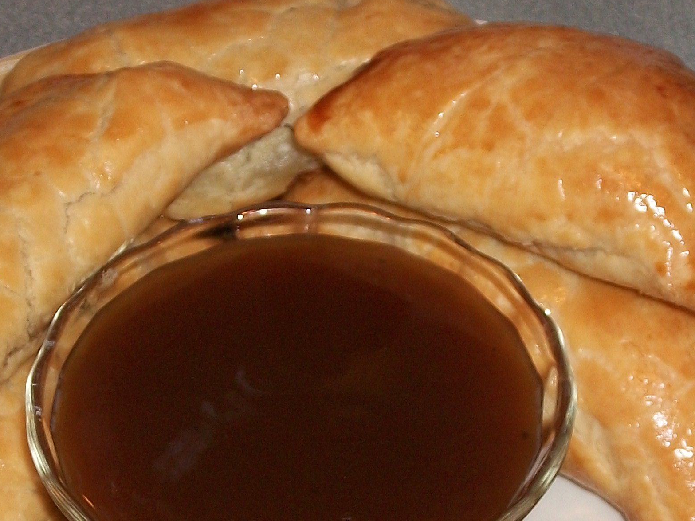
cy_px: 577
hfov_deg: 13.6
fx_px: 2911
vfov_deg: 10.1
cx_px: 310
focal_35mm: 145
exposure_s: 1/50
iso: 80
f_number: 4.1
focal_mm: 11
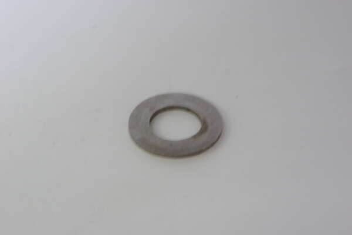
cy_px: 118
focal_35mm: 120
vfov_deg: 11.4
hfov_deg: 17.1
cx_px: 176
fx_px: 1173
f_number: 8
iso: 800
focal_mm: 80
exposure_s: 1/15
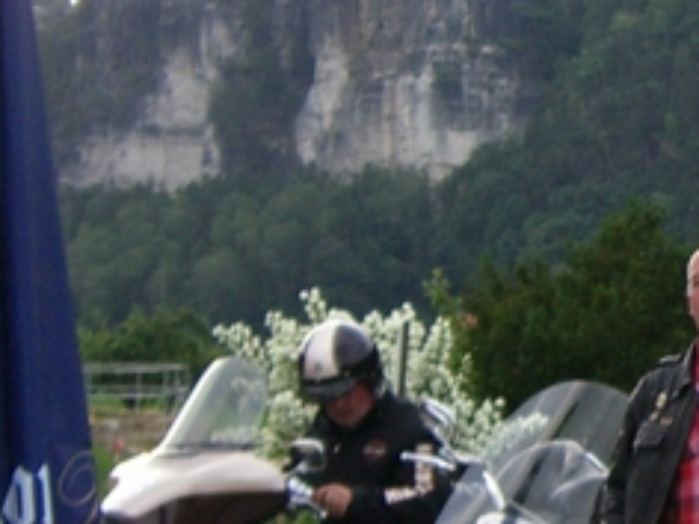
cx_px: 874
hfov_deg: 14.7
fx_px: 2605
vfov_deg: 11.5
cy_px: 228
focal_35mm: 129
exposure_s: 1/200
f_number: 2.7
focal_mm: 6.2
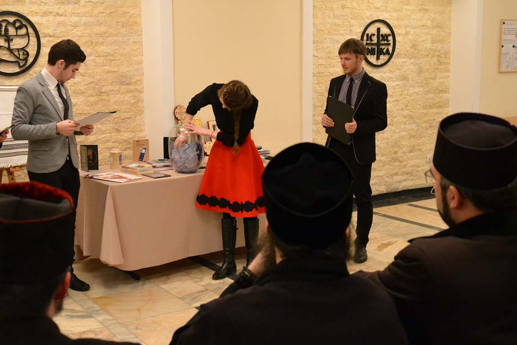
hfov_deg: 43.5
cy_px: 178
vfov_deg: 30.1
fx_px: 642
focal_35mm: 45
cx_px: 190
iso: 3200
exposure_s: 1/30
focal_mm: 21
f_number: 3.8
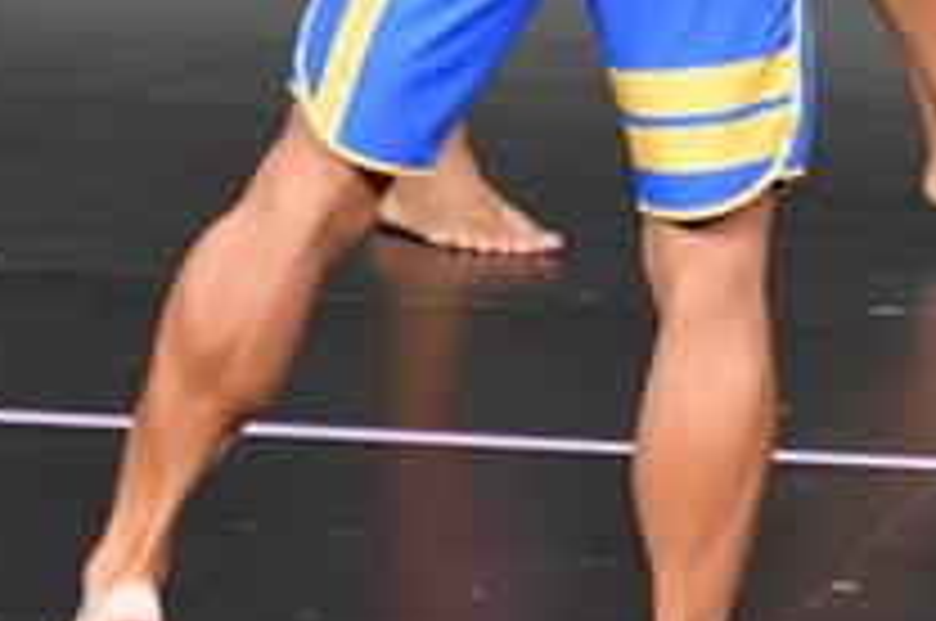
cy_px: -140
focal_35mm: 1286
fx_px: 33384
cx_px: 1136
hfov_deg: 1.6
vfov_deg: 1.1
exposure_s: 1/400
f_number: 5.6
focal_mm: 230
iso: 5000
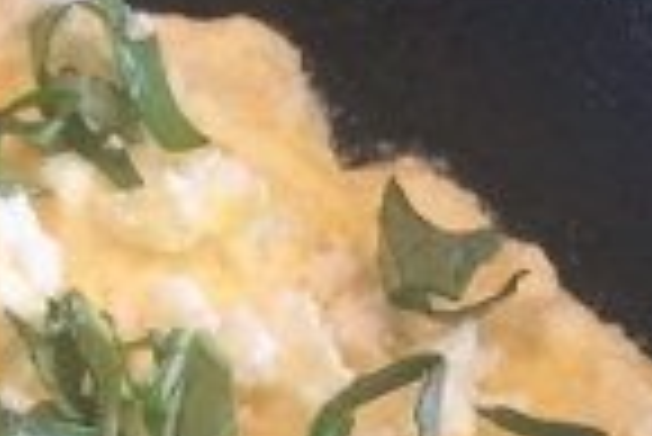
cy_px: 724
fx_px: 2411
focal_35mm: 133
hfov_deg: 14.9
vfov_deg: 9.9
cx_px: -139
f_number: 2.2
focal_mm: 4.15
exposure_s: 1/15
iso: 32
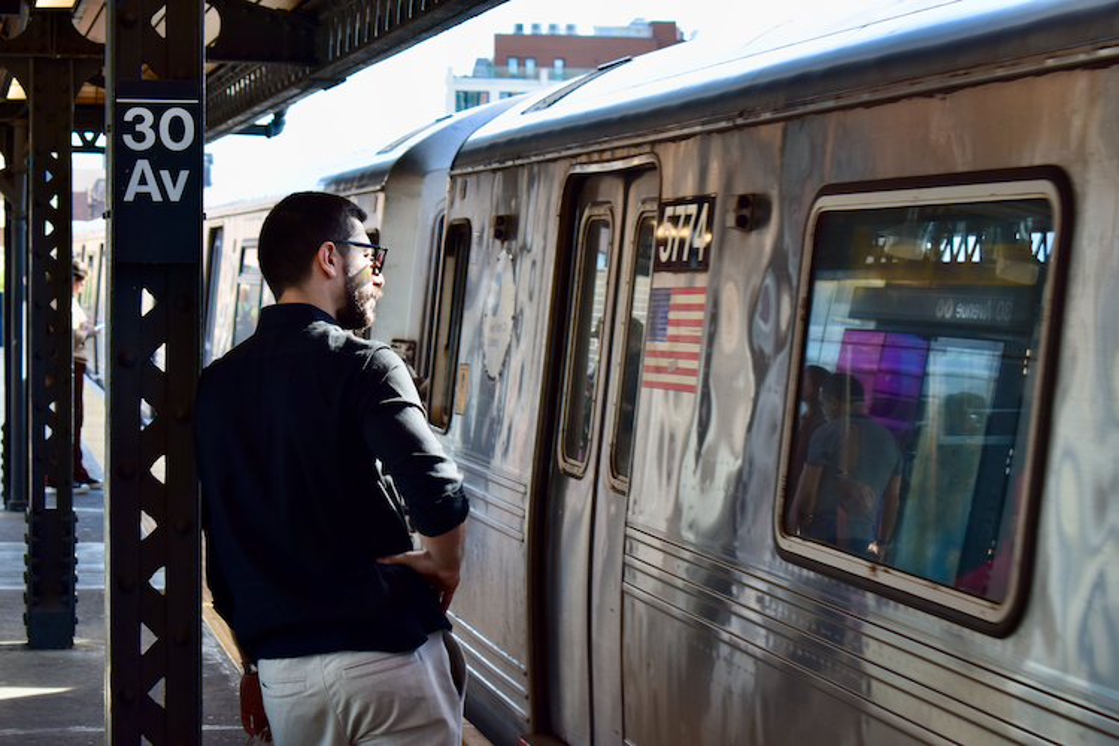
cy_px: 373
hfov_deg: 24.6
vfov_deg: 16.6
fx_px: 2564
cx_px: 560
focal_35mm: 82
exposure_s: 1/250
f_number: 6.3
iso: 400
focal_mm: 55
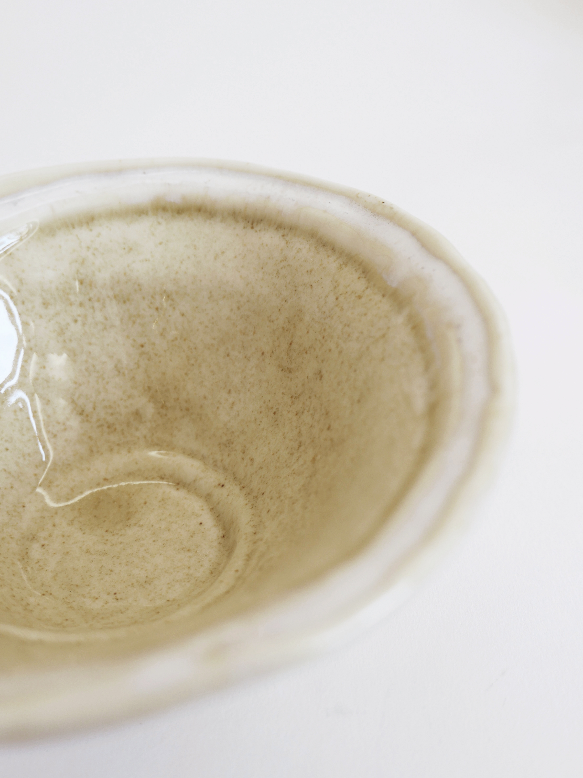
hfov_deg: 42.9
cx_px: 292
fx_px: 741
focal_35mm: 33
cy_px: 389
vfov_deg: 55.4
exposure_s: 1/125
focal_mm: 14.9
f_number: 2.5
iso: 200
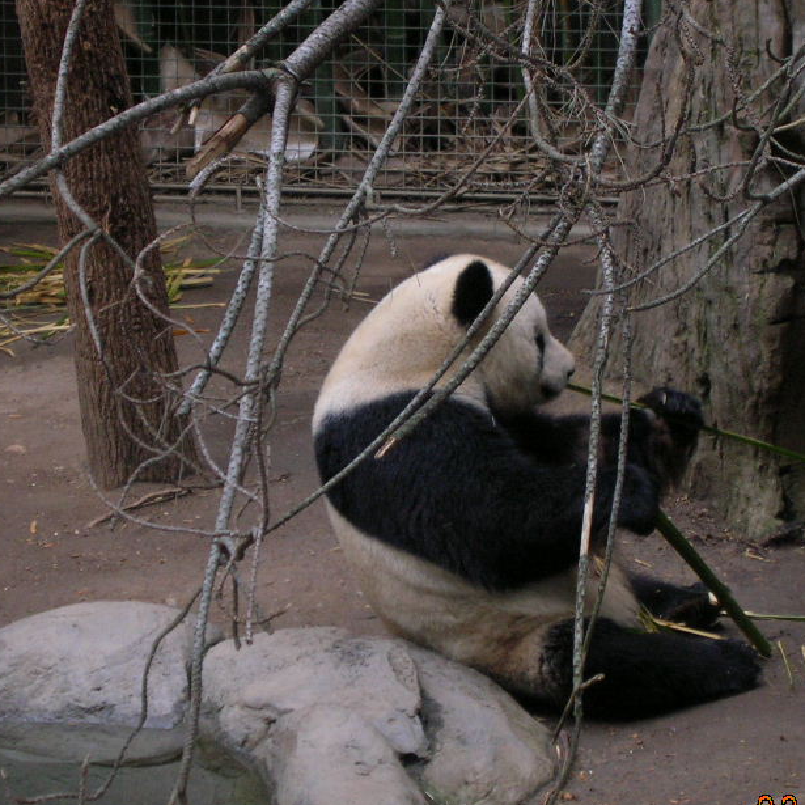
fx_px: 3947
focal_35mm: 150
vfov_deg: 11.6
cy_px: 414
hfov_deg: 11.6
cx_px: 424
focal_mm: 17.1
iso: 116
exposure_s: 1/60.1
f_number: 4.9
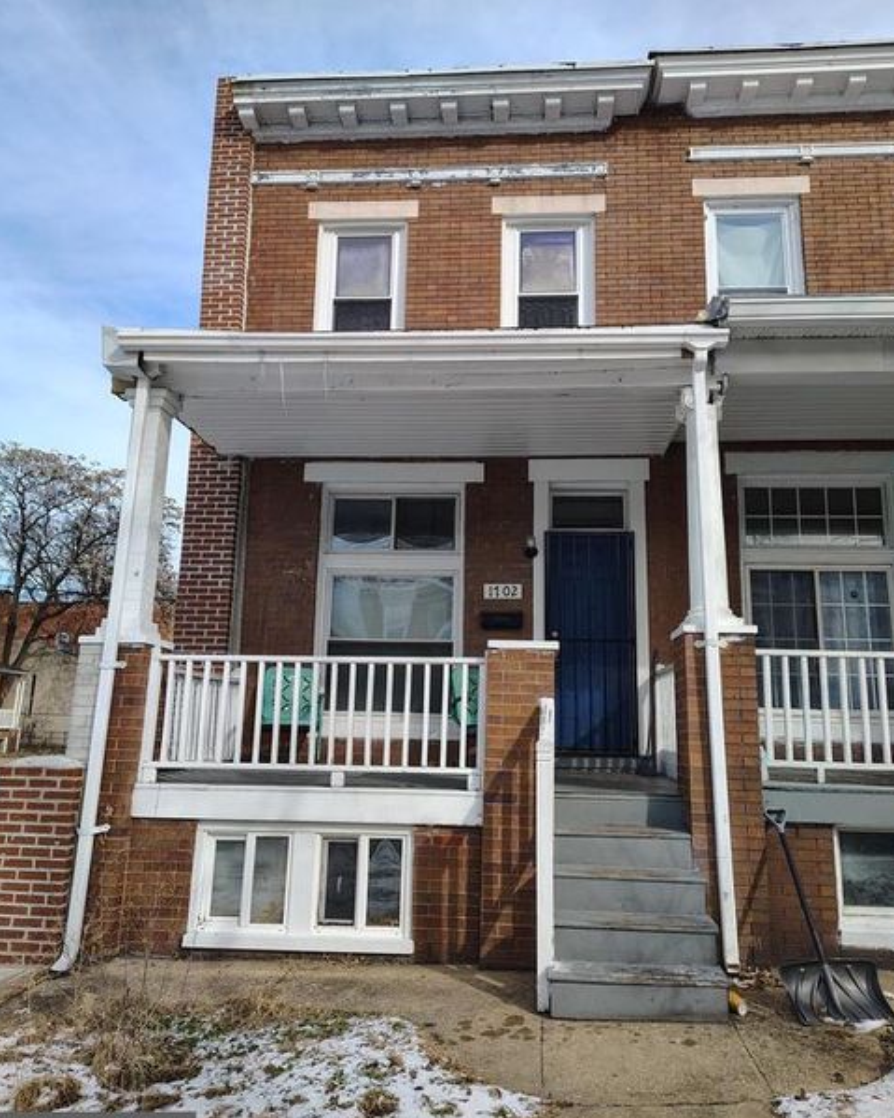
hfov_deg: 54.9
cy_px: 558
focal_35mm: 26
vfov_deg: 66.0
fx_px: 860
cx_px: 461
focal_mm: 5.56
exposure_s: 1/813
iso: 100
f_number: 1.8
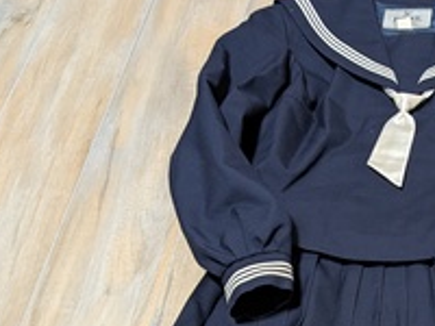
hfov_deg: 29.1
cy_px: 366
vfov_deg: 22.9
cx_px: 476
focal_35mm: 60
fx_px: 754
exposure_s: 1/24.1
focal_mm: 4.53
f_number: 1.7
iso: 26
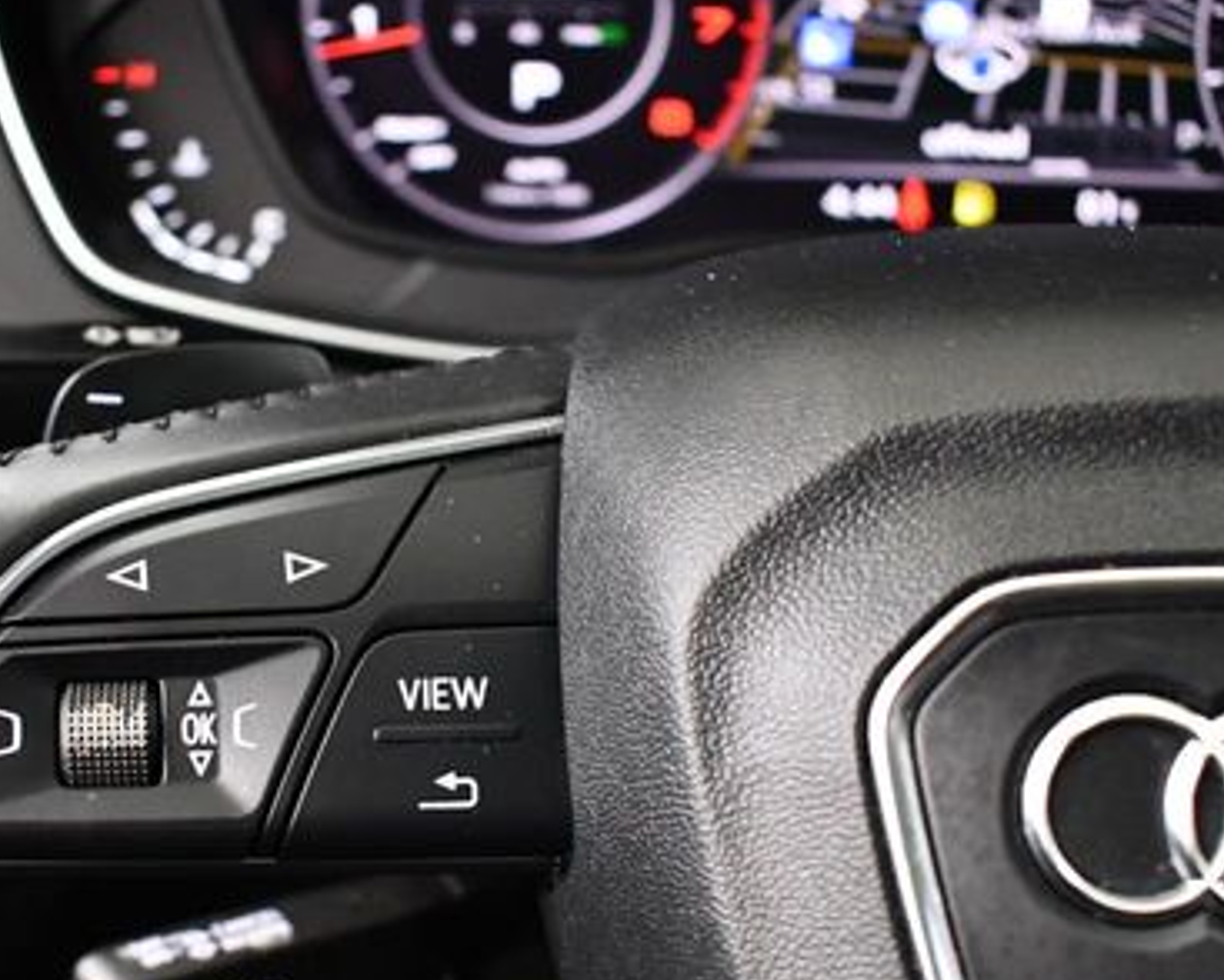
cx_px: 400
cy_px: 622
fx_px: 2138
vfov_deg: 25.7
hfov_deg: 31.7
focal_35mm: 59
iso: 3200
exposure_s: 1/80
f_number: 3.5
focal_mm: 18
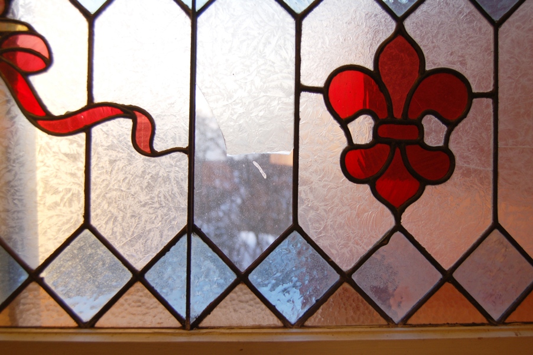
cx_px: 266
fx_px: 577
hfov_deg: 49.6
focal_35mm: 39
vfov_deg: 34.2
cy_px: 178
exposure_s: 1/60
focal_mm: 26
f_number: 4
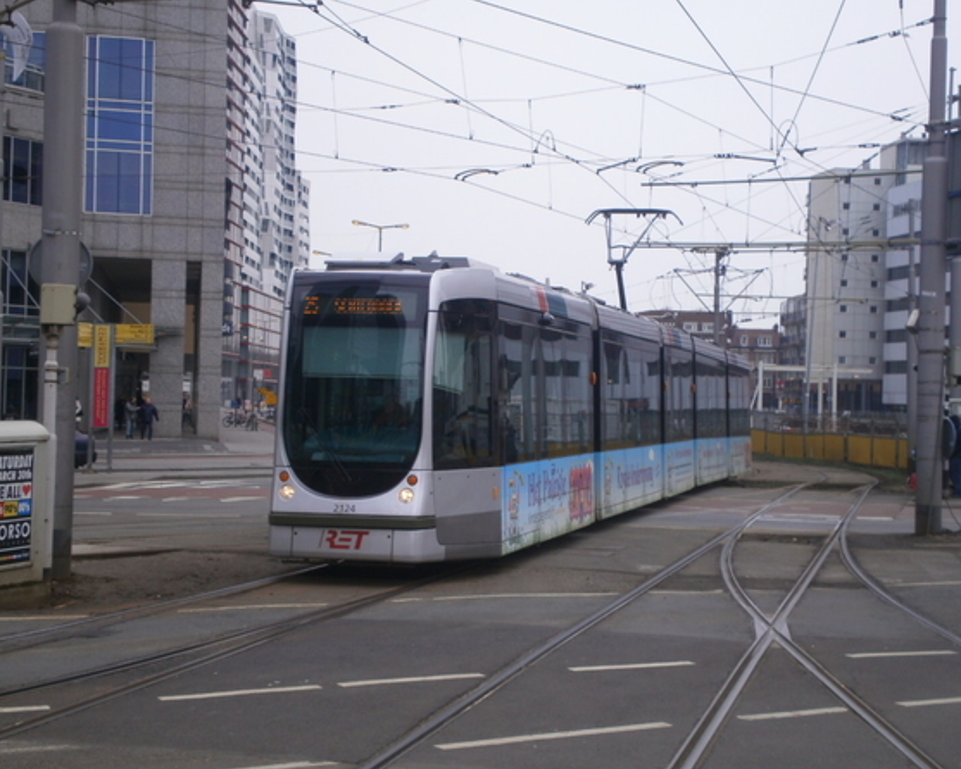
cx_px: 506
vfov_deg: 24.6
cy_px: 383
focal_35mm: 62
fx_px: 1764
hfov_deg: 30.5
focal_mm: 10.3
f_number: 5.9
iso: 100
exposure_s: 1/200
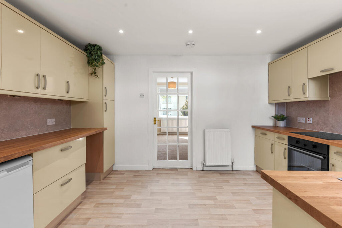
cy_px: 114
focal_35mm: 17
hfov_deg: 93.3
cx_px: 171
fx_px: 162
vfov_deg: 70.5
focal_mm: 17
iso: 250
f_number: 8
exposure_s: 1/8
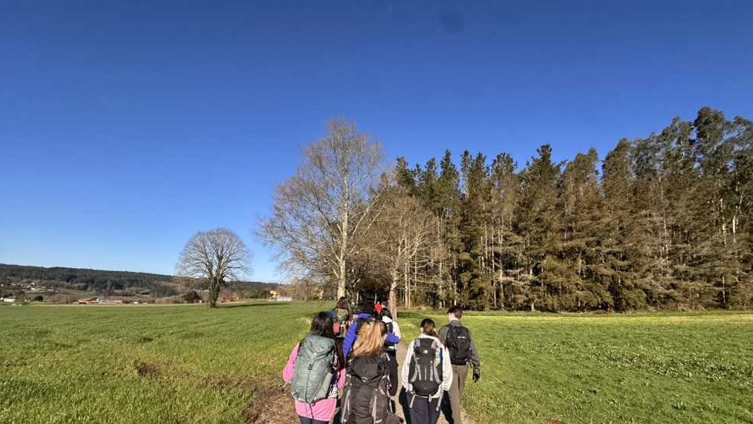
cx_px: 373
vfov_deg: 65.8
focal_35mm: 16
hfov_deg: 99.4
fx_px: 319
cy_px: 272
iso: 50
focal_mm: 2.22
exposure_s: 1/1247
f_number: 2.2
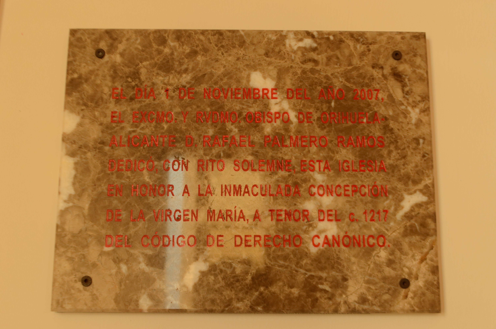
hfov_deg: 41.2
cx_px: 248
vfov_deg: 28.0
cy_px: 164
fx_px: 660
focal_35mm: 48
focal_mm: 32
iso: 400
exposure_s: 1/125
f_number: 5.6
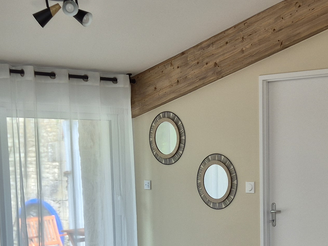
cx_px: 279
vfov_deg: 19.7
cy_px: 228
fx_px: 692
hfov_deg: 26.0
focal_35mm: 73
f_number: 1.8
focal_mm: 5.4
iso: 25
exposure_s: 1/201
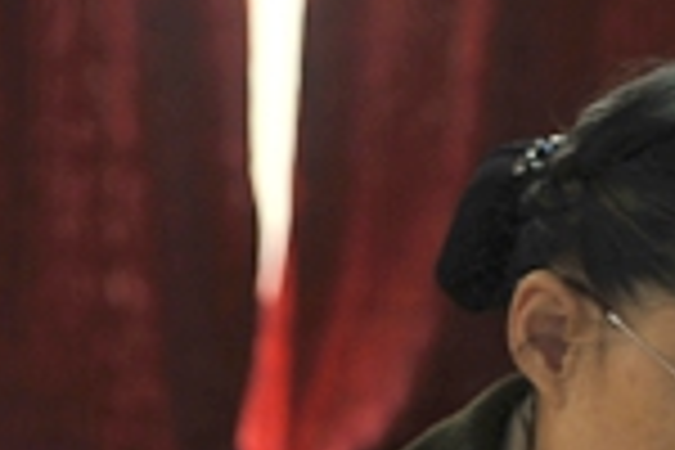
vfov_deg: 5.3
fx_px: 4818
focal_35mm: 257
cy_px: 572
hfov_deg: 8.0
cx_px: 716
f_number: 3.5
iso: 400
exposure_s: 1/50
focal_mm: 70
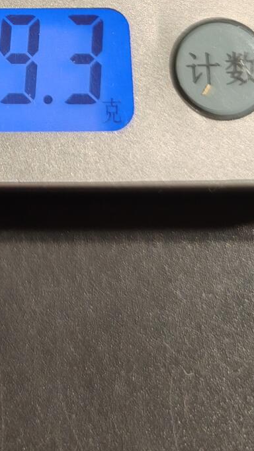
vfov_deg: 29.3
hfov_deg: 17.5
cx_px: -36
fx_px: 791
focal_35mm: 66
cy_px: -25
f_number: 1.6
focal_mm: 6.06
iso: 200
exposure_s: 1/100
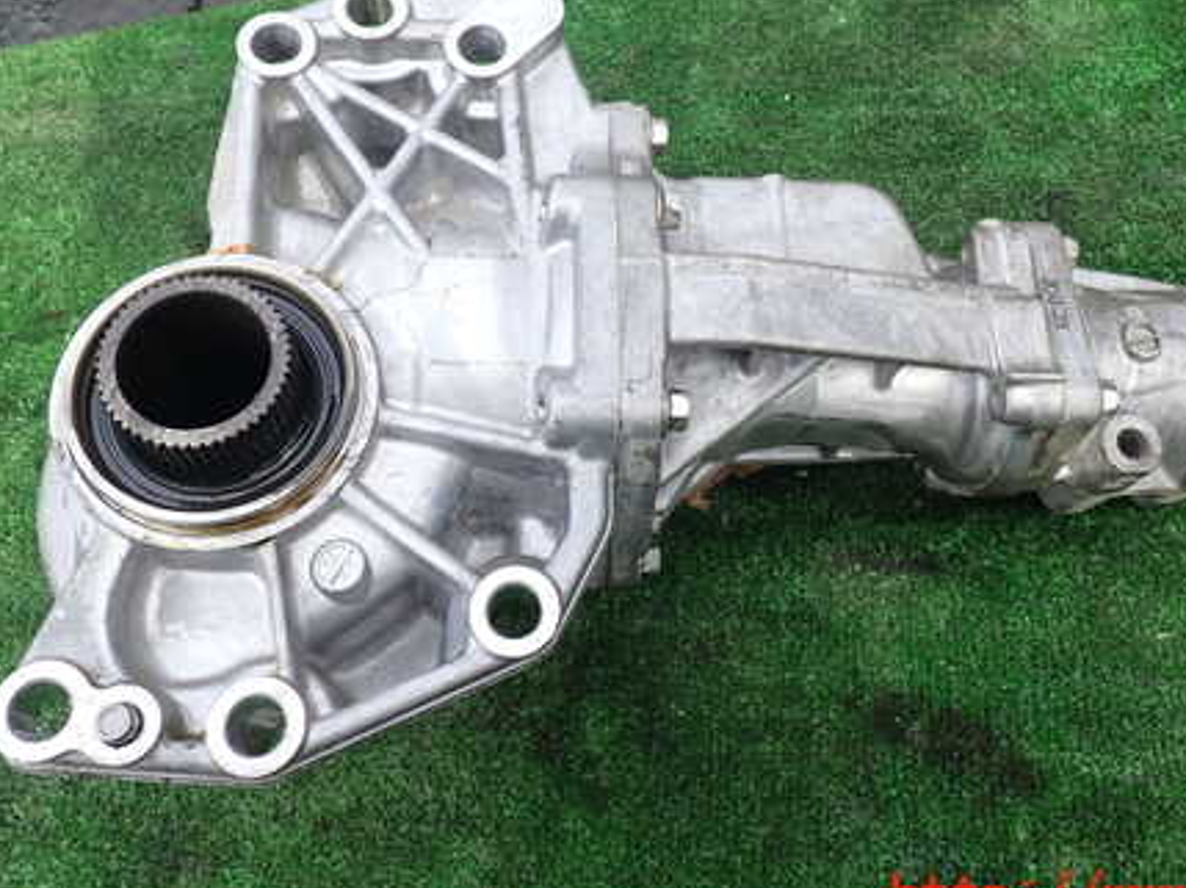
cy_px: 313
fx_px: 1198
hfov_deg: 52.4
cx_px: 686
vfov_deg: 40.3
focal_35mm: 35
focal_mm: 4.5
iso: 100
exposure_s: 1/250
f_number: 2.8
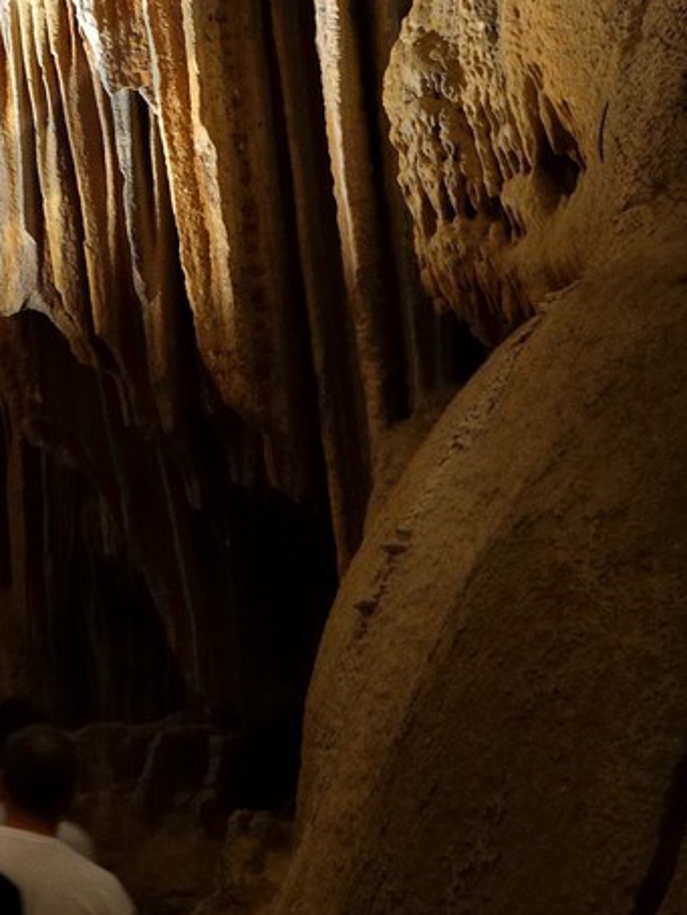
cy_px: -320
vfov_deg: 20.1
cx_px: -313
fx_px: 2326
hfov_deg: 15.6
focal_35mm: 88
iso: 1600
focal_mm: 26
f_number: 4
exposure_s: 1/10
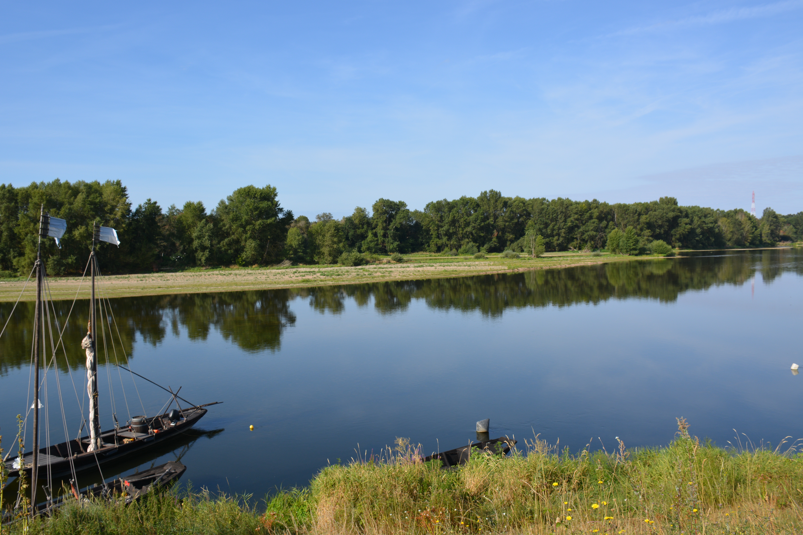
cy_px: 271
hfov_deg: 63.6
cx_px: 375
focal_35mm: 29
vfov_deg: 45.0
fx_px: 647
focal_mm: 18
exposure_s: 1/250
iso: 110
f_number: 8
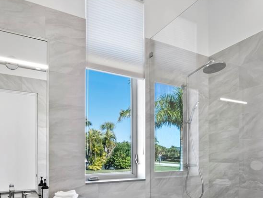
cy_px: 154
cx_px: 107
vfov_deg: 50.4
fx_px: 198
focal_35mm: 26
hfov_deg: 66.7
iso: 250
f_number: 10
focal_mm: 7
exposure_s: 1/6
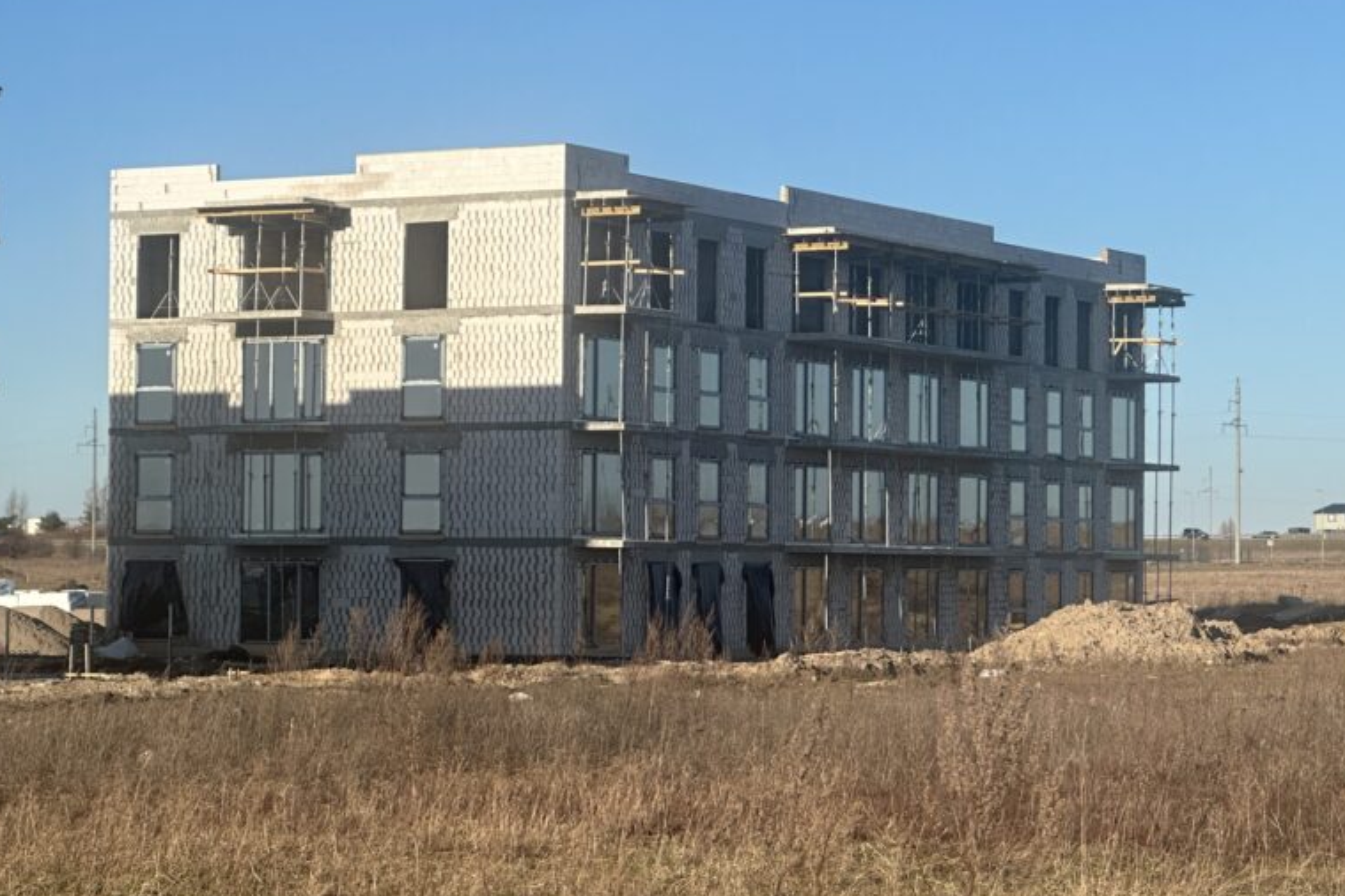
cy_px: 402
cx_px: 689
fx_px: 4035
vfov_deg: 12.7
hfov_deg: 18.9
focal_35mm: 108
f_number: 2.8
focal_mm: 9
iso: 32
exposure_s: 1/943
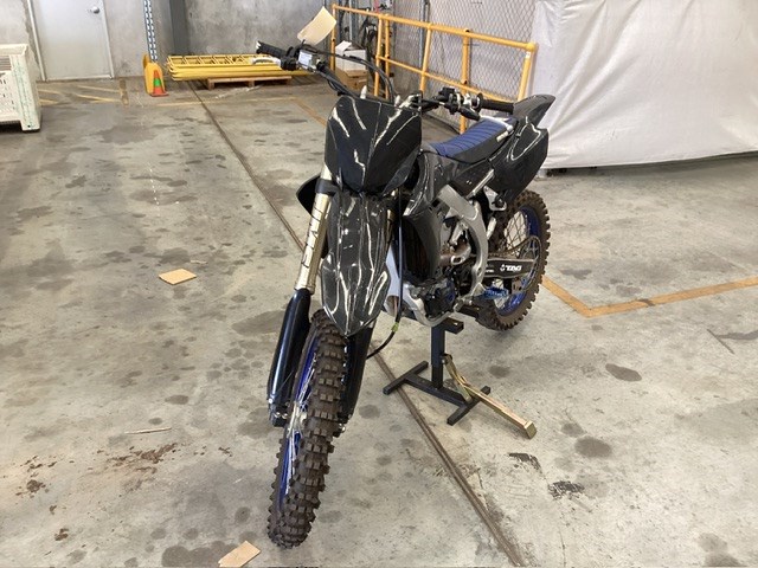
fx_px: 679
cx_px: 379
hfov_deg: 58.4
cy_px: 284
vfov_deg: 45.4
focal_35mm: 31
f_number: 2.4
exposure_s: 1/50
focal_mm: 3.3
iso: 125
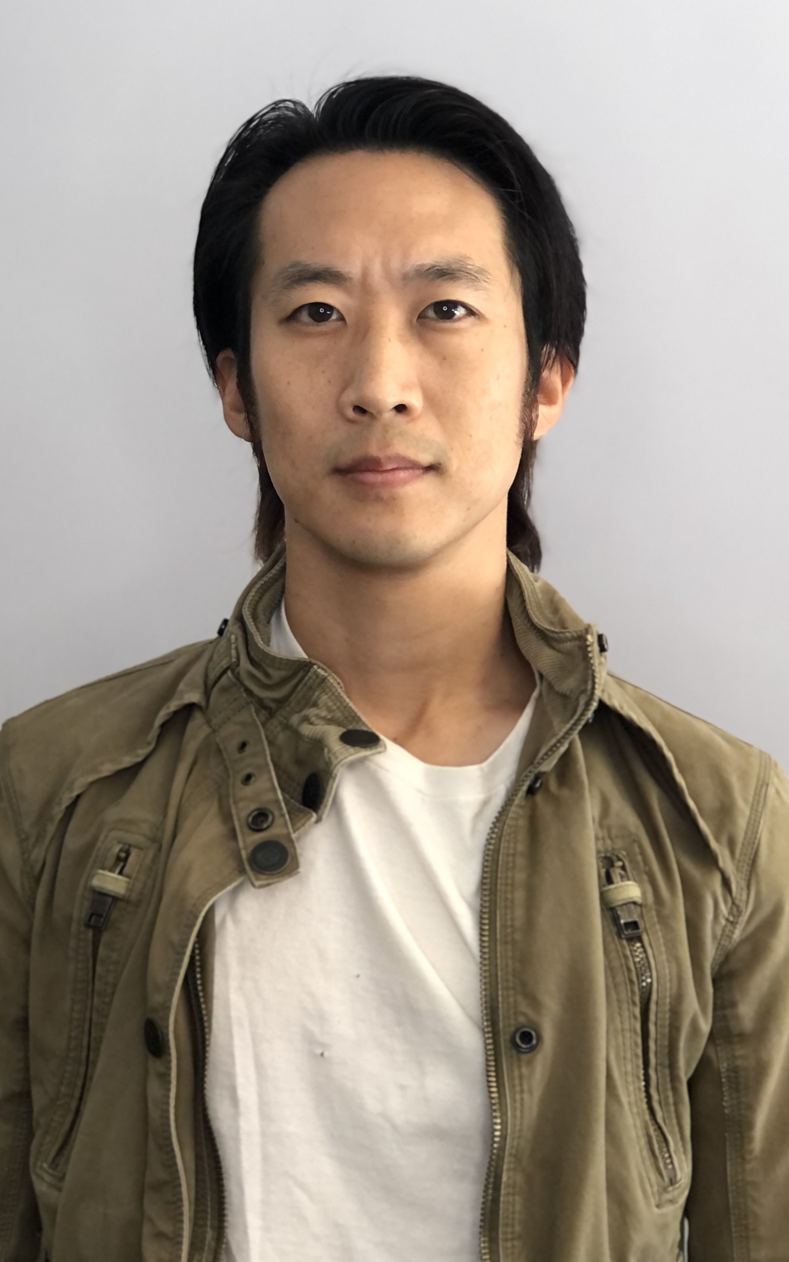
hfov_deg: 21.3
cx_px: 375
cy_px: 626
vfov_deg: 33.5
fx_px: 2099
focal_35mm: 61
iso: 64
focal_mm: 6.6
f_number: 2.8
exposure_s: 1/30
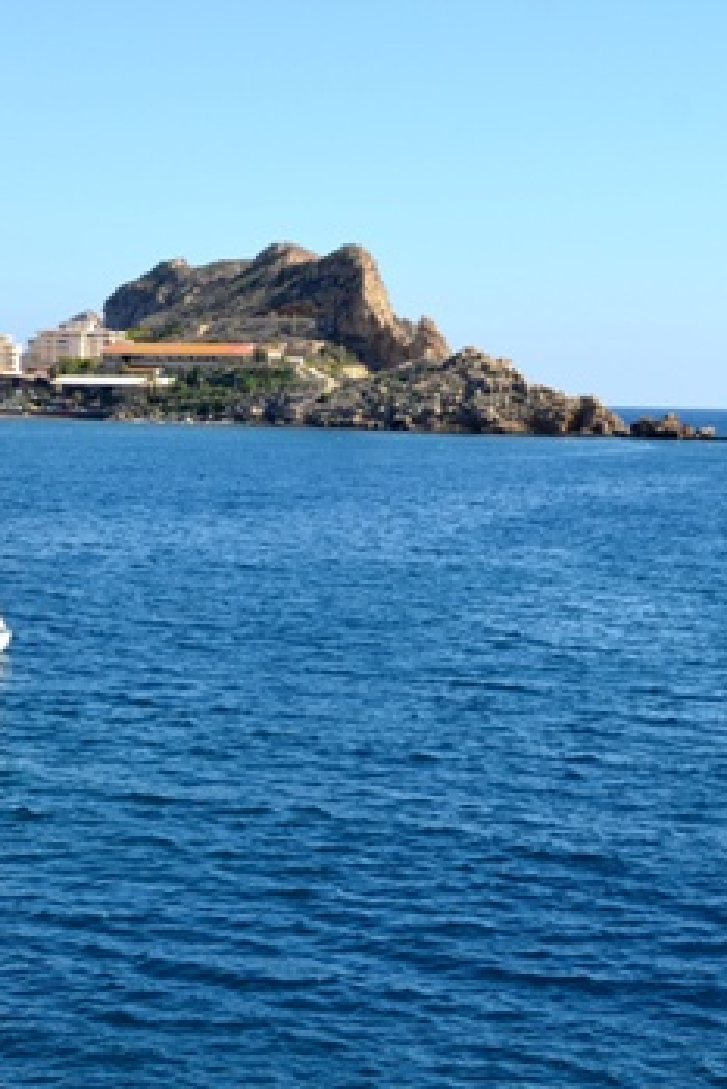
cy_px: 463
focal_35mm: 77
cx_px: 100
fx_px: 2330
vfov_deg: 26.3
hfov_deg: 17.5
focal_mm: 28
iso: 100
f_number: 8
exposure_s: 1/250
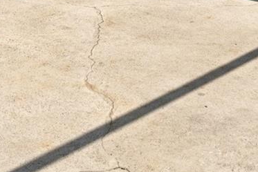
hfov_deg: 22.6
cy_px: -139
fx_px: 645
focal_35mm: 90
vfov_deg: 13.6
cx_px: 126
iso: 640
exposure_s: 1/500
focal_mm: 14
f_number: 8
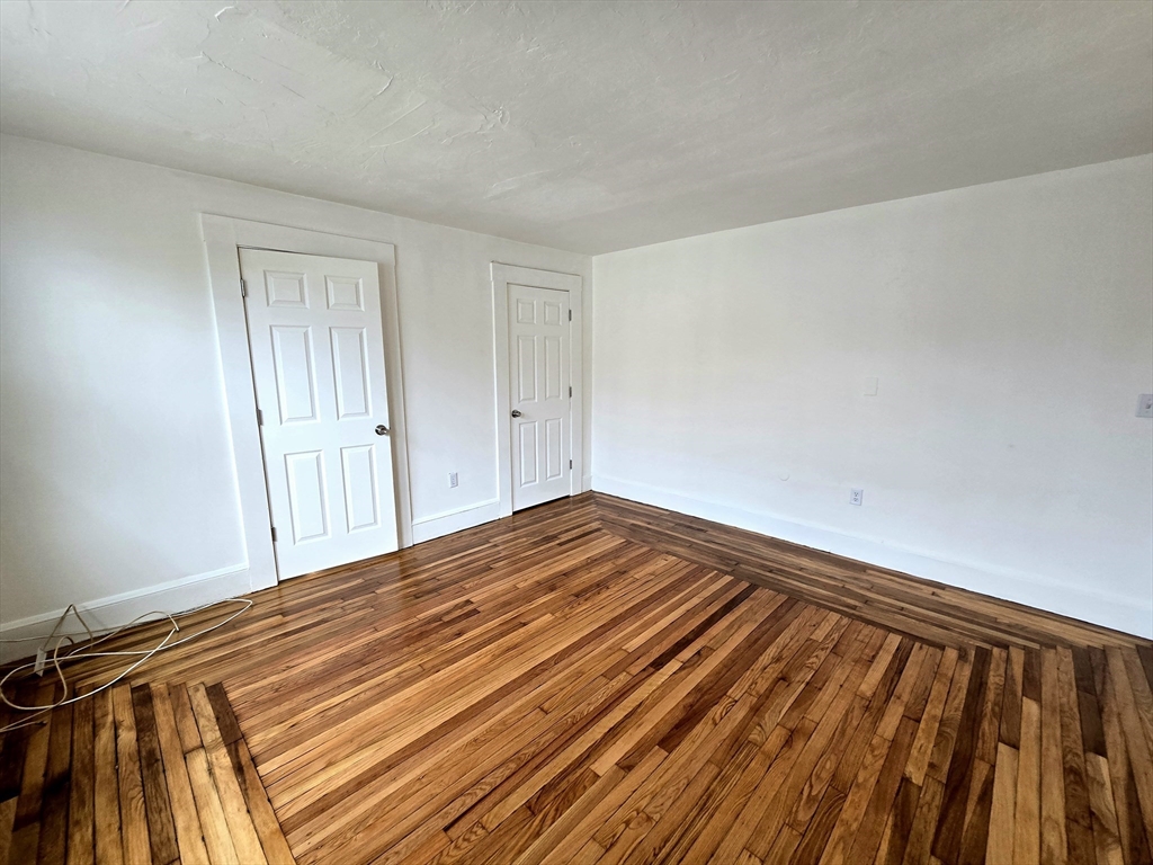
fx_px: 433
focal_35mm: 13
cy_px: 432
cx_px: 576
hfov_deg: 106.2
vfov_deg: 89.9
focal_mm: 2.2
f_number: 2.2
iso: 64
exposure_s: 1/60.2
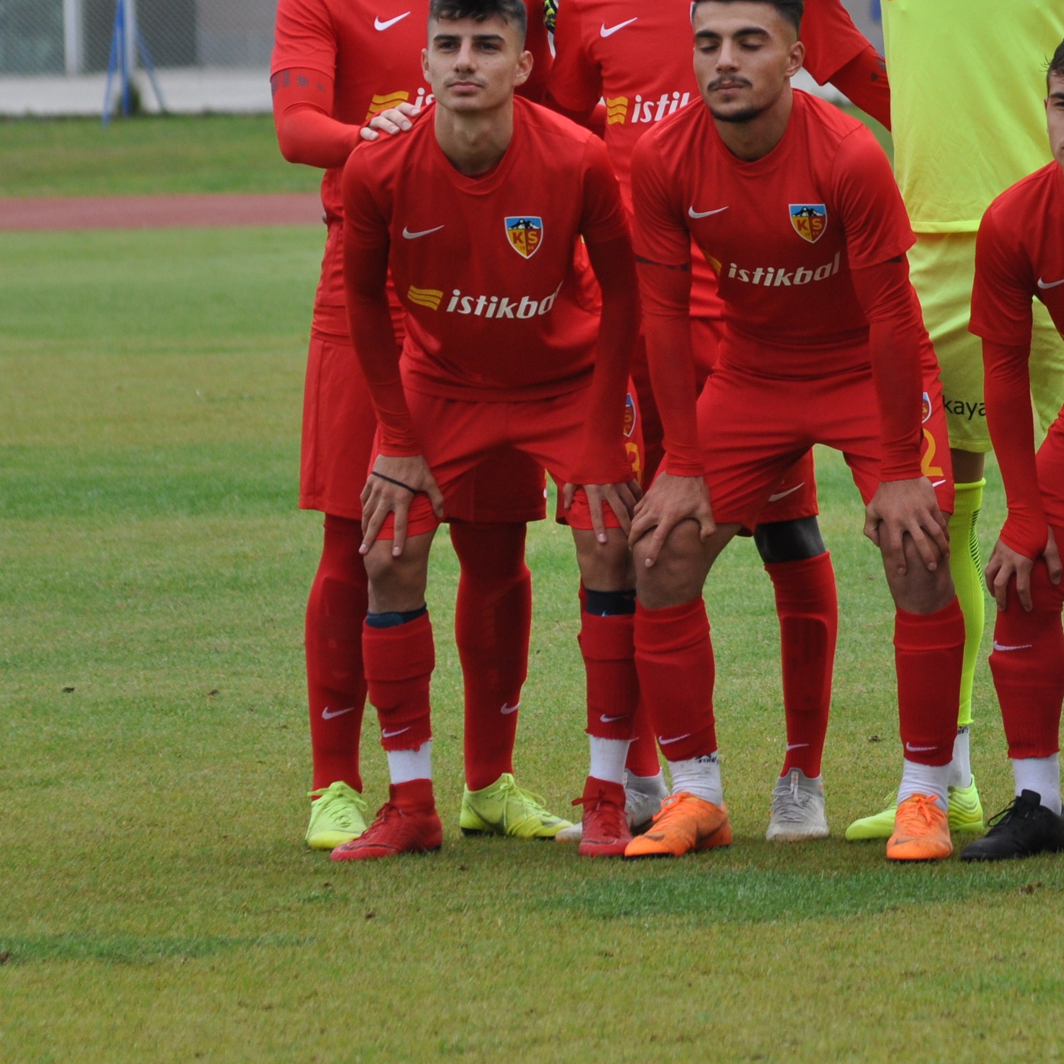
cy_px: 251
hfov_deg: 4.4
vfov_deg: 4.4
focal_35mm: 399
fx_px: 13875
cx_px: 1186
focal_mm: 135
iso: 360
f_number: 5.6
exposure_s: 1/500
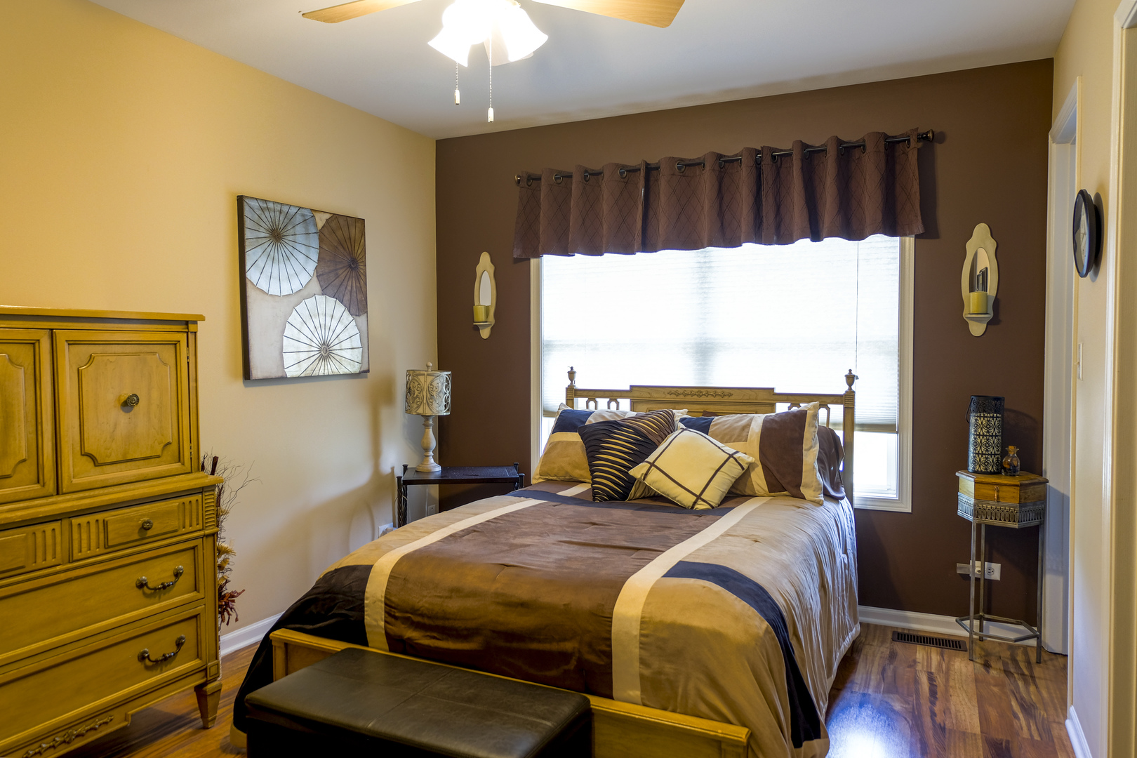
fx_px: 758
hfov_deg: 73.7
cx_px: 568
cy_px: 379
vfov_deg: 53.1
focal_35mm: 24
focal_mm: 16
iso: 250
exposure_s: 1/25
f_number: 3.5
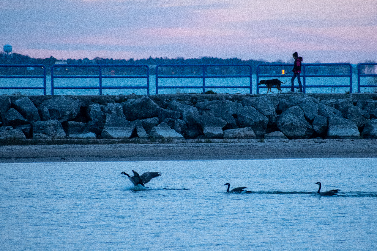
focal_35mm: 500
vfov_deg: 2.8
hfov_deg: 4.1
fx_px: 5236
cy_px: 136
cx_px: 198
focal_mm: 240
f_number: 6.3
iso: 1600
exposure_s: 1/500
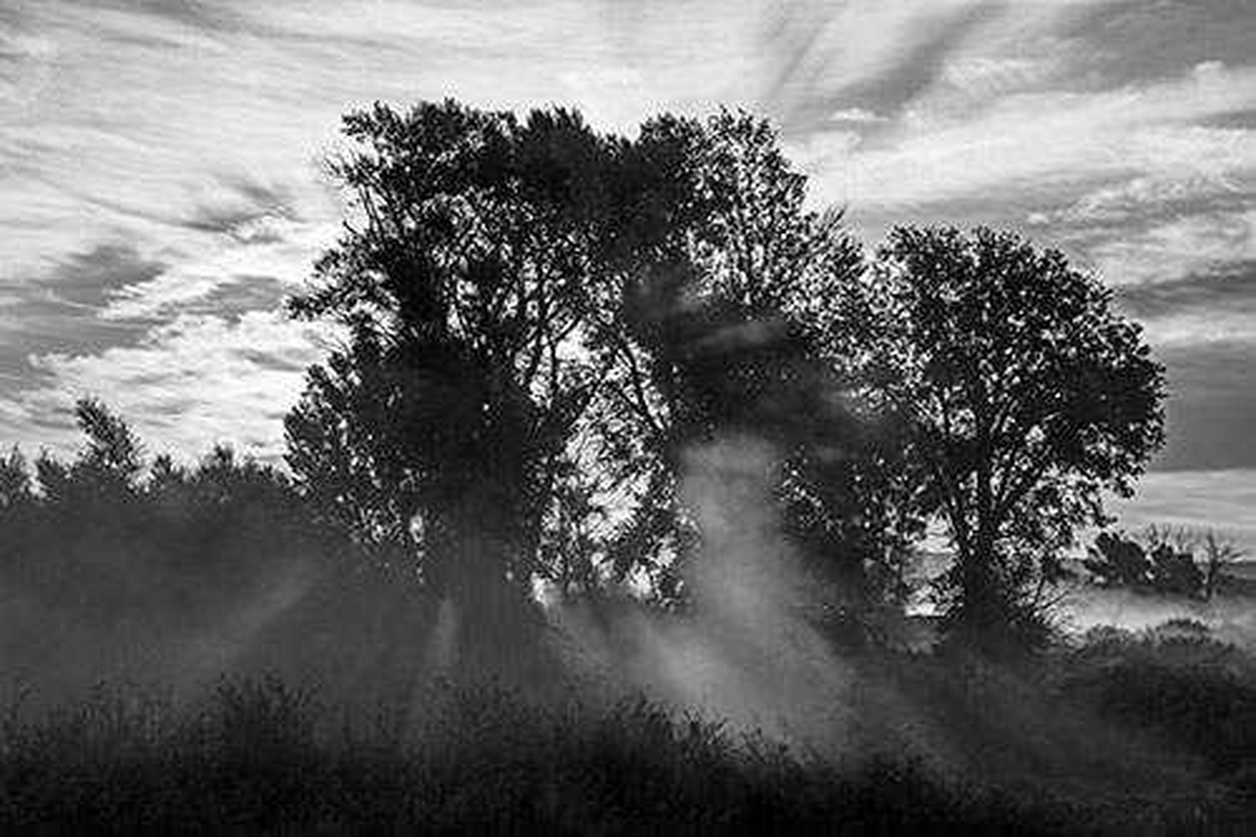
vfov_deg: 26.0
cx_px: 628
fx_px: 1814
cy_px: 418
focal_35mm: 52
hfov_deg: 38.2
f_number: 6.3
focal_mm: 35
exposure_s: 1/160
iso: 64
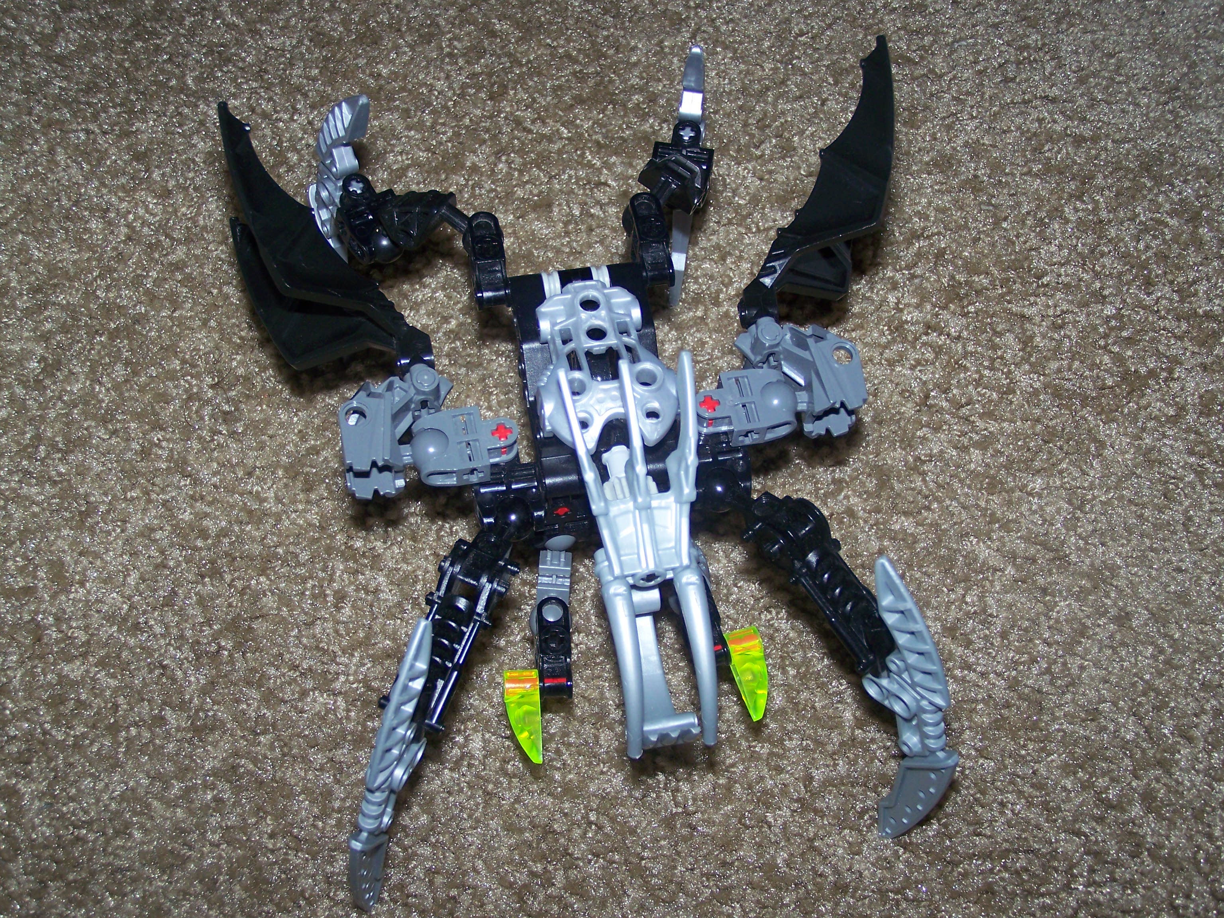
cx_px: 612
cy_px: 459
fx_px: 2086
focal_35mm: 59
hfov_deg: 32.7
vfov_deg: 24.8
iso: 80
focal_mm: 9.8
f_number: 3.1
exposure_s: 1/100
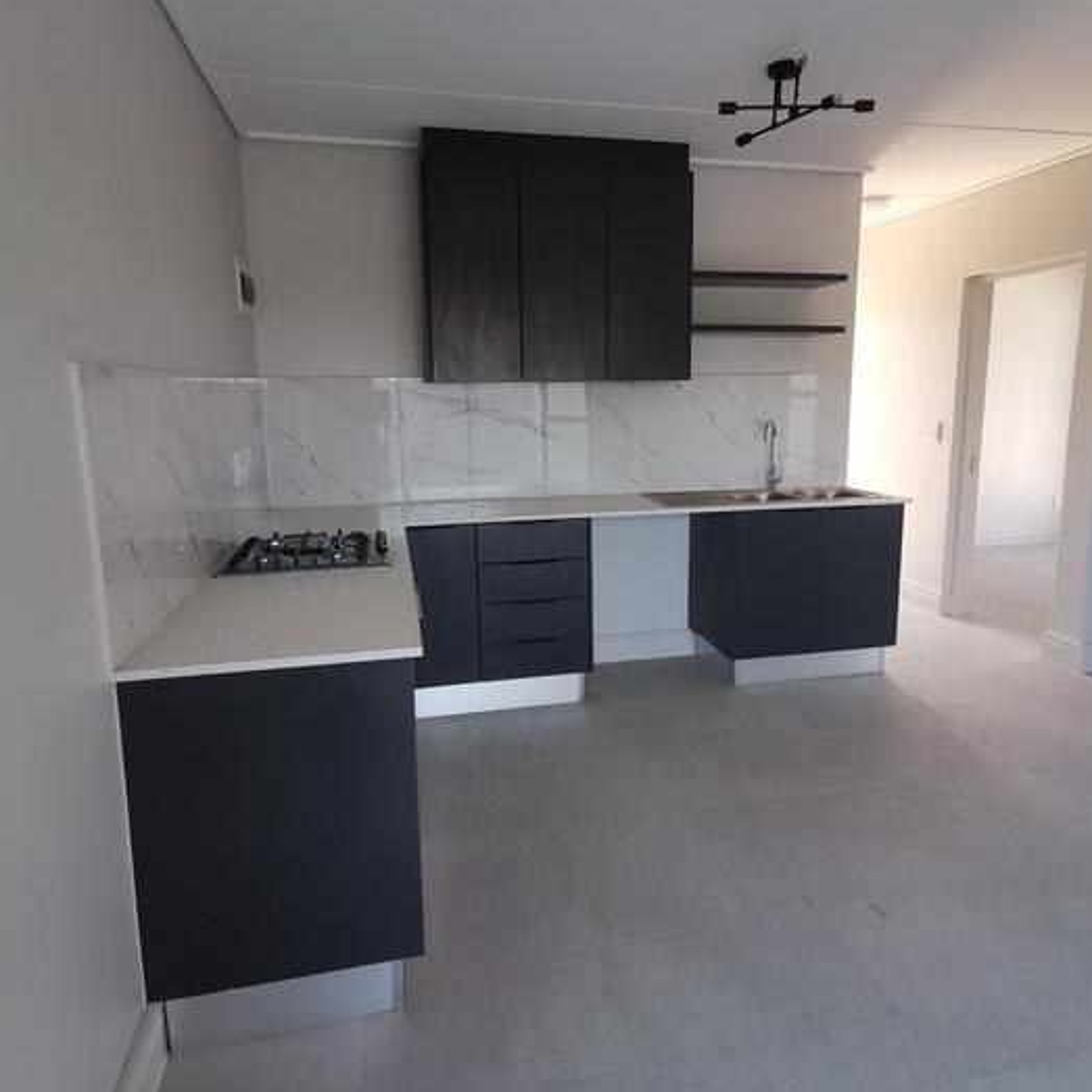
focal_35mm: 23
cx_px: 585
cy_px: 520
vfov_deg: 67.2
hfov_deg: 67.2
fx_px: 821
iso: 64
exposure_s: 1/50
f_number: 2.4
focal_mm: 1.78
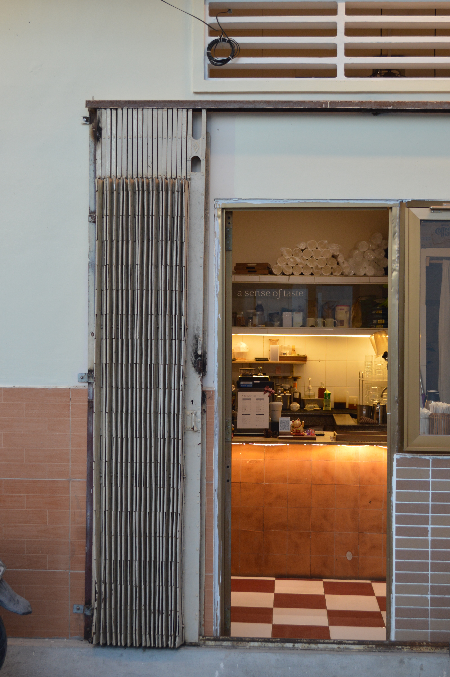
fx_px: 902
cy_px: 338
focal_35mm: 48
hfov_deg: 28.0
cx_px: 225
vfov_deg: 41.1
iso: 400
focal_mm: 32
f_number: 4.8
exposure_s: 1/60
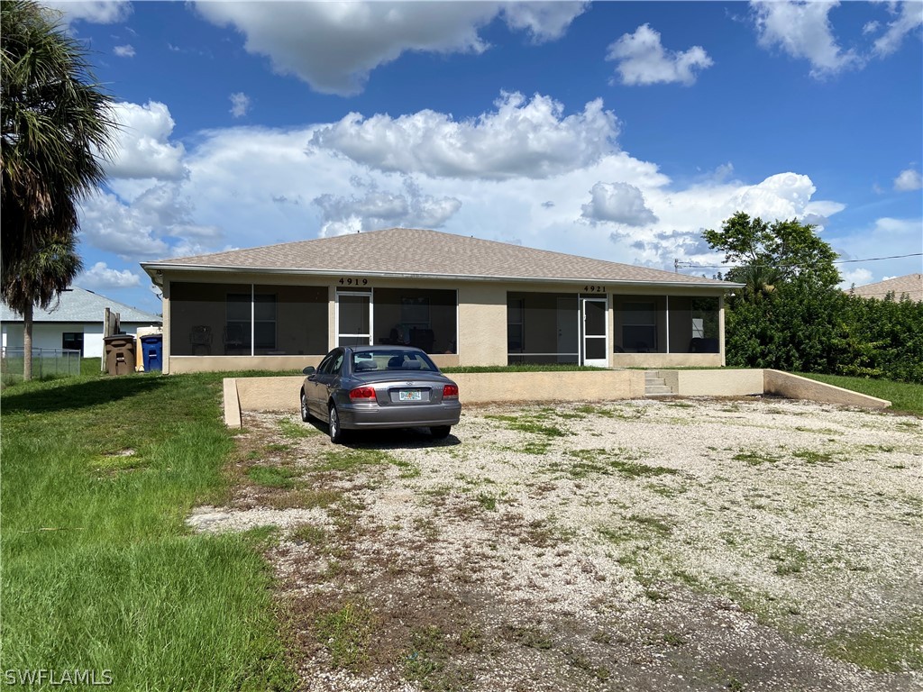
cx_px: 462
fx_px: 693
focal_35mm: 26
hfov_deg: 67.3
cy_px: 346
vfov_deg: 53.1
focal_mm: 4.25
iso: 32
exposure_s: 1/5495
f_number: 1.8
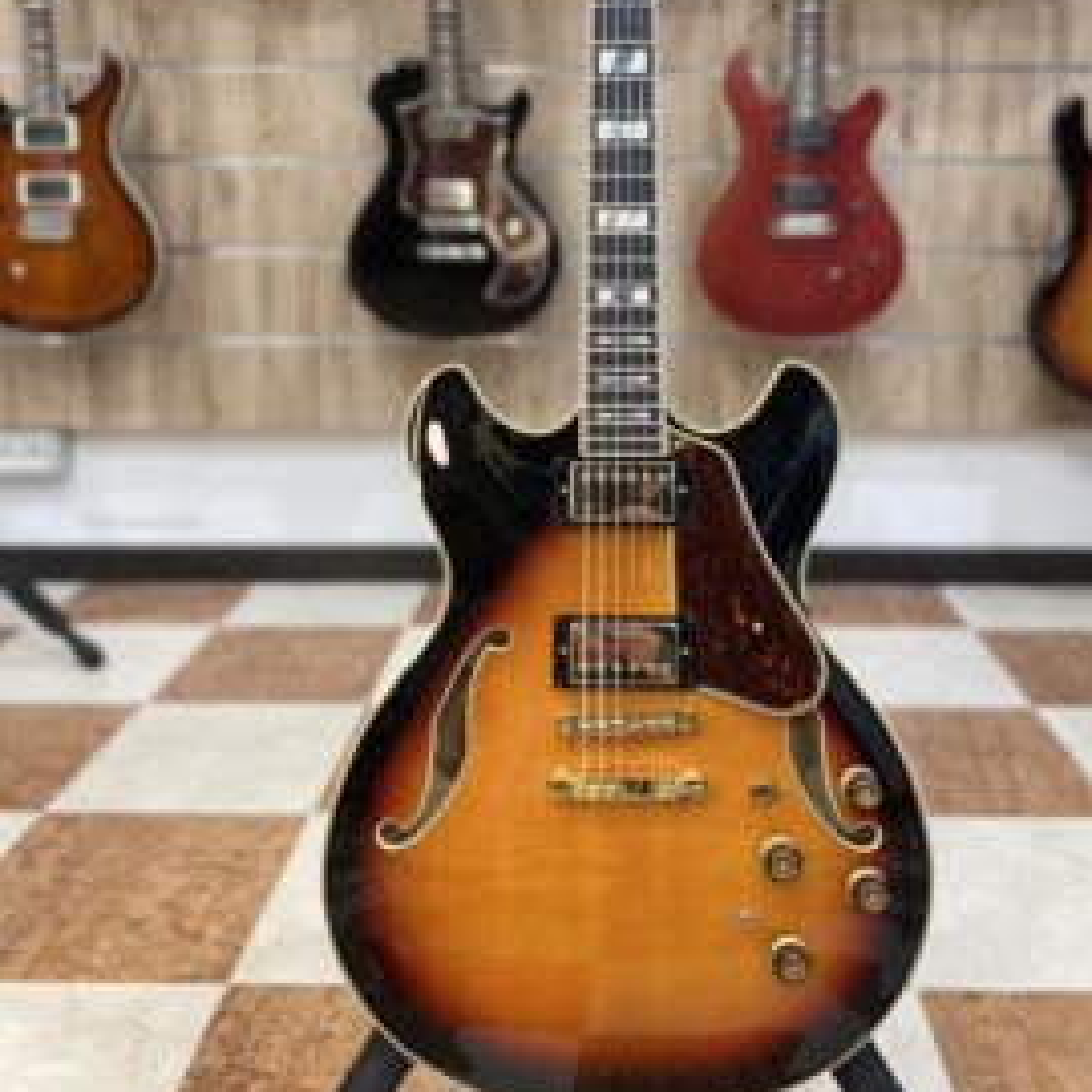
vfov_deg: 47.7
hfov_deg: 48.4
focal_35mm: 34
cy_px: 364
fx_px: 1213
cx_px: 603
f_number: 1.8
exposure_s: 1/50
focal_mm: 4.25
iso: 125
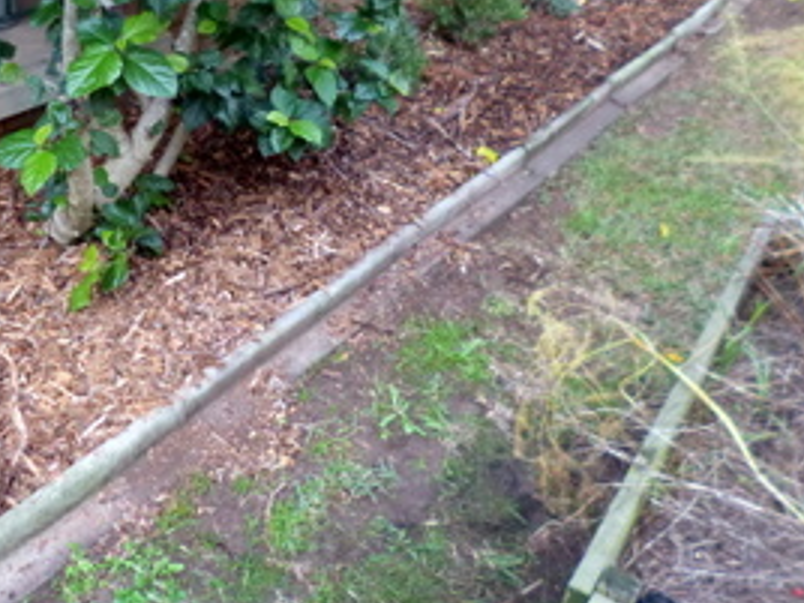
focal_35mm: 43
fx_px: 999
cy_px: 171
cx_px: 186
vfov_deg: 33.1
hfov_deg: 42.3
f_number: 2.5
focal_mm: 4.3
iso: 250
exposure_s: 1/60
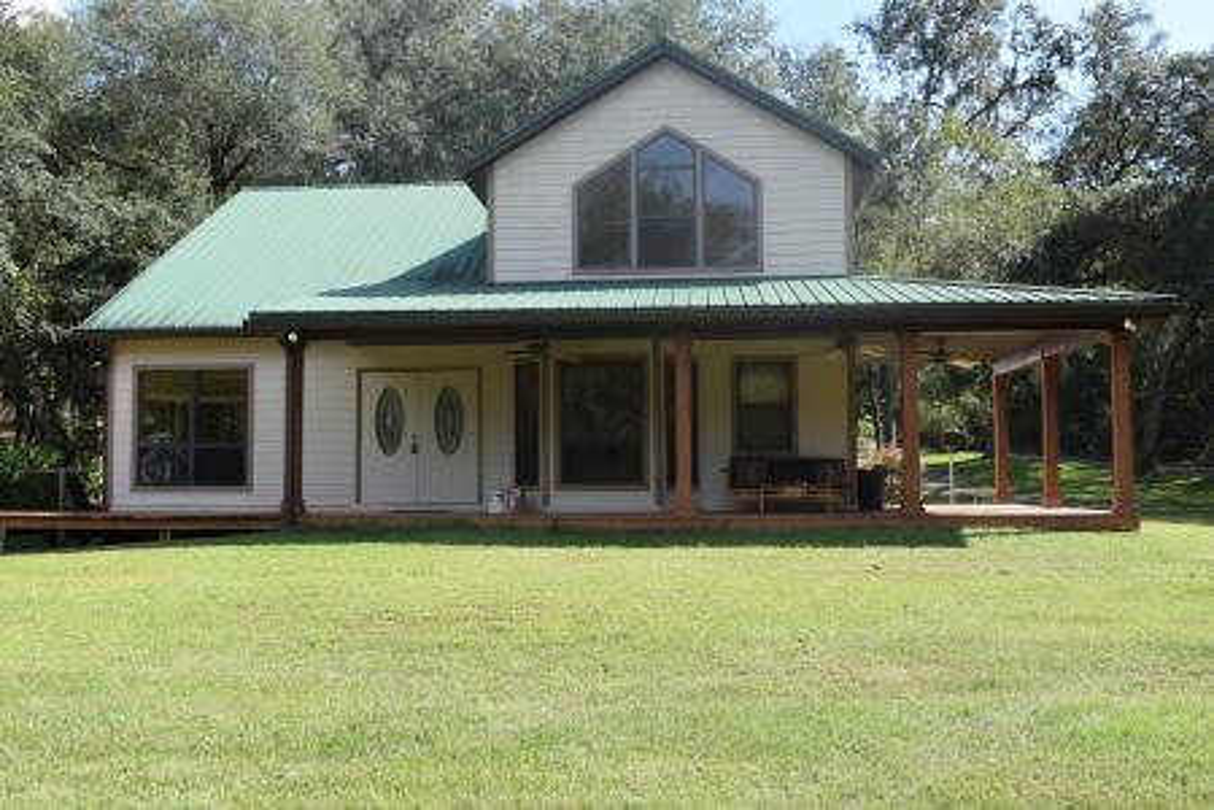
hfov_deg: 53.1
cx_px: 607
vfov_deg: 36.9
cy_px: 405
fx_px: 1214
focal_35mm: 36
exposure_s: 1/250
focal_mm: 24
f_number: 8
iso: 200
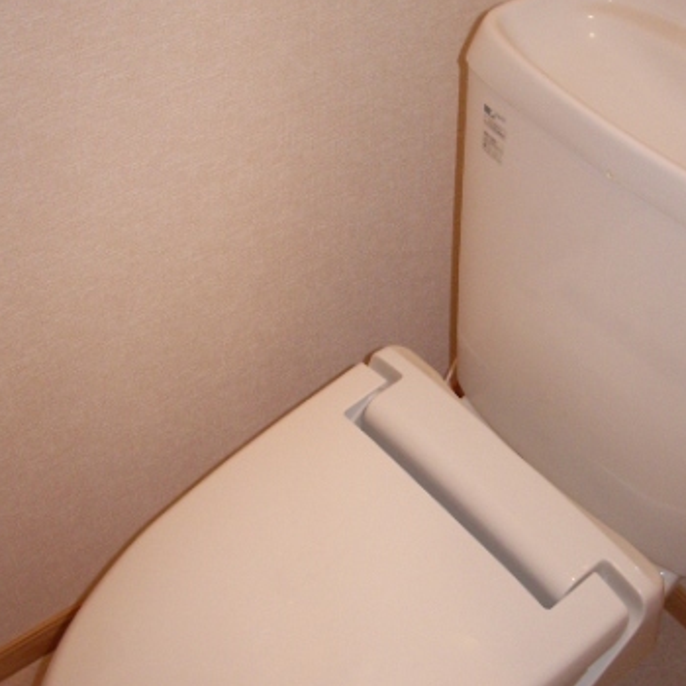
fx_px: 1188
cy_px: 341
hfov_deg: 32.1
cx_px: 429
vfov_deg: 32.2
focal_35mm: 53
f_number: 2.6
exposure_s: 1/40
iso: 160
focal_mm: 5.8
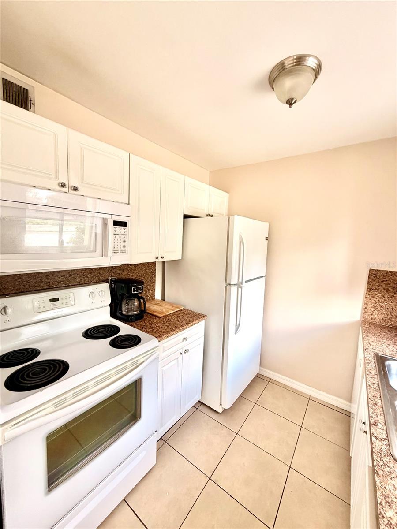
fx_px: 214
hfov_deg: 85.7
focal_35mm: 14
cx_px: 198
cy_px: 264
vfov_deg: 102.1
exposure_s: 1/121
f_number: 2.2
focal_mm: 2.22
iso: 160
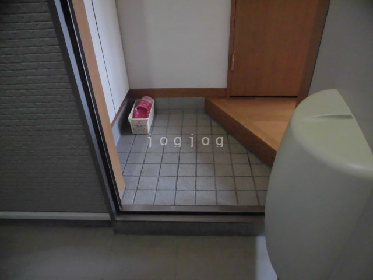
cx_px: 186
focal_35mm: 24
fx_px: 259
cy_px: 140
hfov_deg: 71.6
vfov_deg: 56.8
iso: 800
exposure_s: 1/25
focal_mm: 4.3
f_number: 3.1
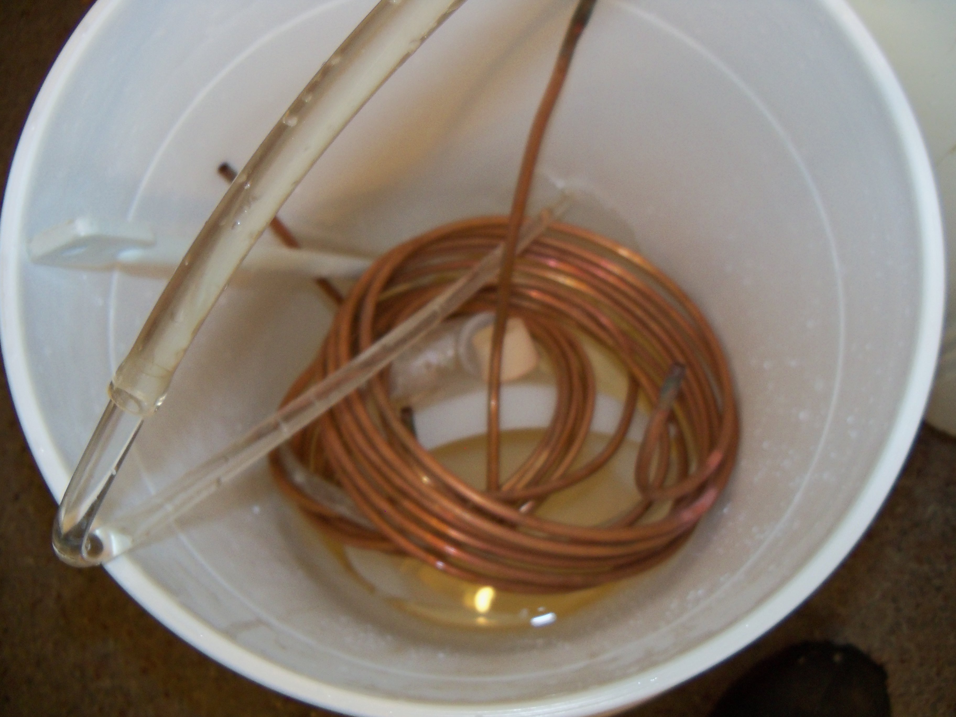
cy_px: 358
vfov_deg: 40.7
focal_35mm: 35
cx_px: 478
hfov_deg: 52.6
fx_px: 967
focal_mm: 6.2
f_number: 3.5
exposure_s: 1/30
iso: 200
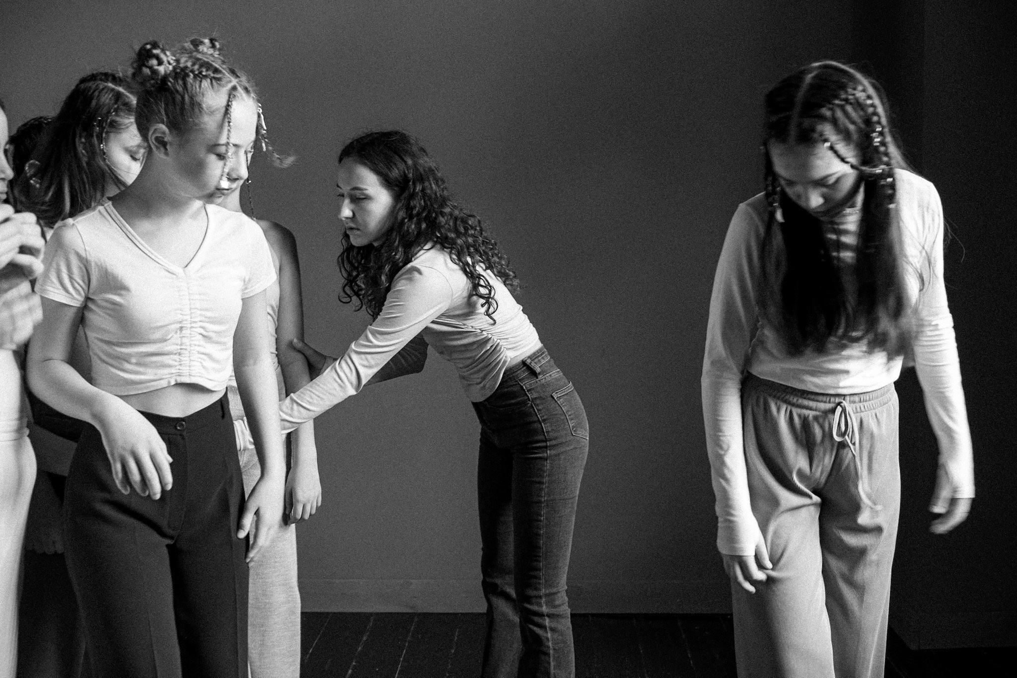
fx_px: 1271
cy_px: 339
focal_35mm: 45
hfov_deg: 43.6
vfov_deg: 29.9
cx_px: 508
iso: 400
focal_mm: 30.2
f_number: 3.6
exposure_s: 1/60
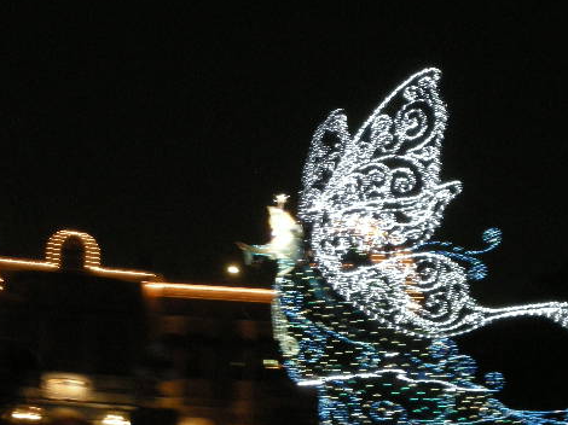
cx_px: 271
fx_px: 2345
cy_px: 196
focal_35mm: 143
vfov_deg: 10.4
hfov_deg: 13.8
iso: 400
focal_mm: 17.1
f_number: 4.7
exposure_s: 1/5.2
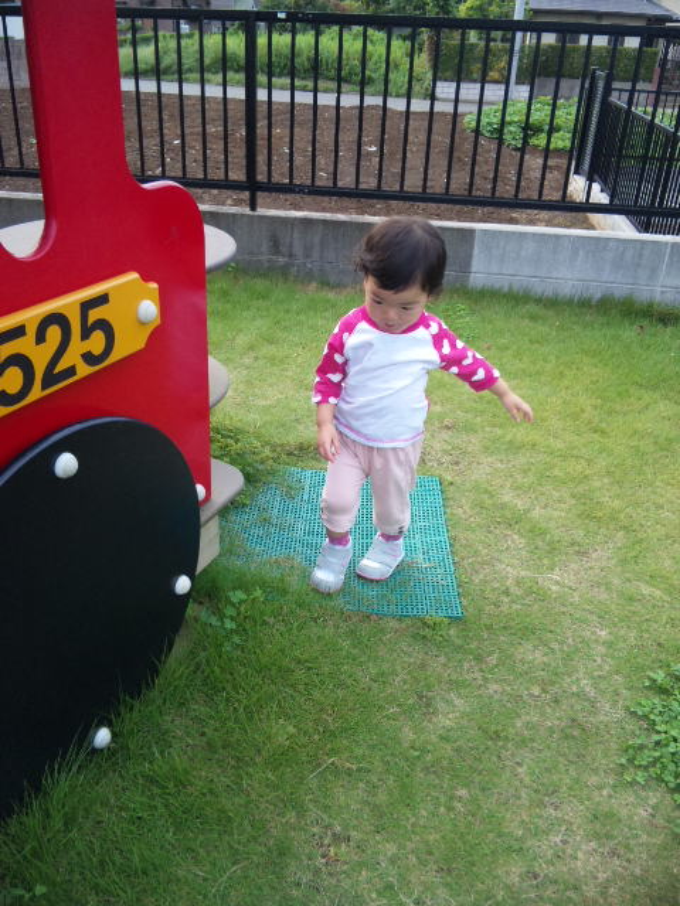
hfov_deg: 48.2
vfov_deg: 61.7
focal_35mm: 29
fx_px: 760
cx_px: 340
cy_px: 453
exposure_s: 1/176
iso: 100
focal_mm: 4.82
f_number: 2.8
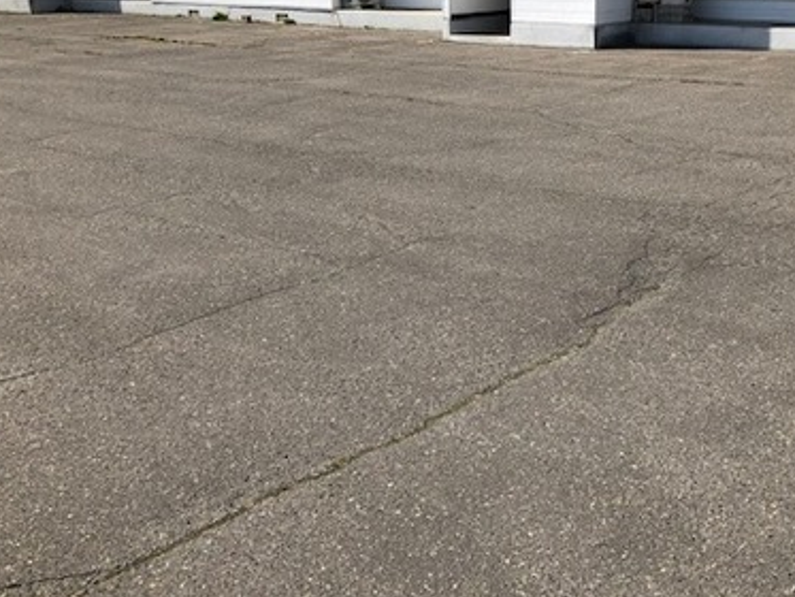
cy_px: 262
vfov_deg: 32.2
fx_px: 1034
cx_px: 507
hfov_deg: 41.7
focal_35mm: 45
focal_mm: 3.99
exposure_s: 1/2183
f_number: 1.8
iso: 20
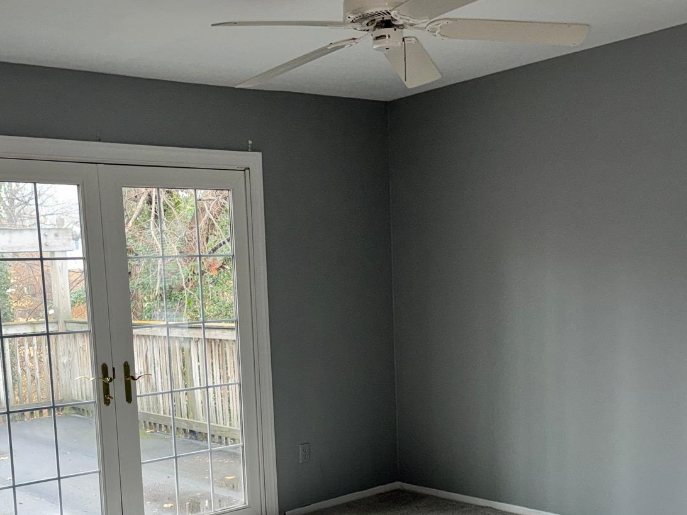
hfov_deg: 41.7
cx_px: 249
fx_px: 893
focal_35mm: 45
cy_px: 402
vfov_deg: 31.5
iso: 100
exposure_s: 1/20
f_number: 1.78
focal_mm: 6.76
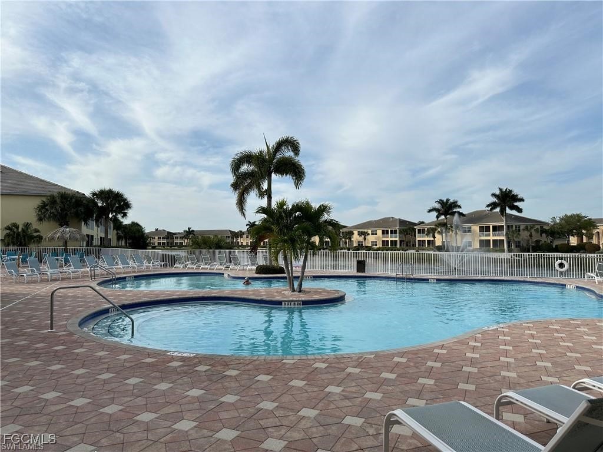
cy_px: 226
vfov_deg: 56.8
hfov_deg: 71.6
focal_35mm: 24
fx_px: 418
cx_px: 302
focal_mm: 6.86
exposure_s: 1/5263
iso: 80
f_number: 1.78
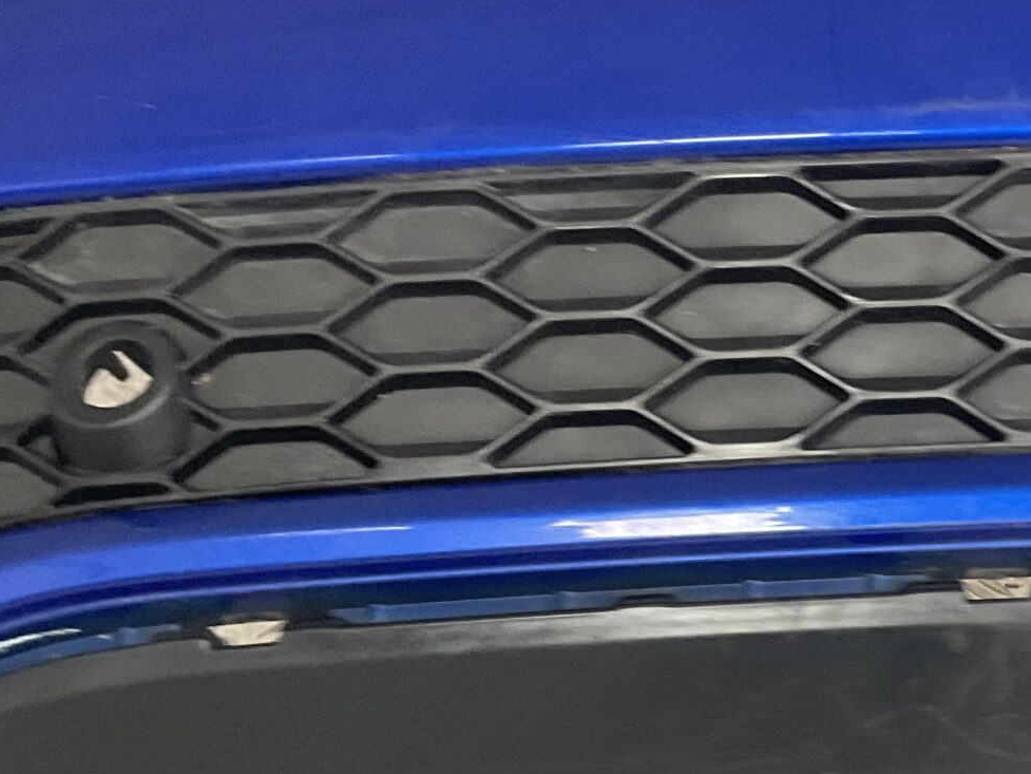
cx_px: 1111
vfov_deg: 19.4
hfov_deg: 24.1
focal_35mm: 76
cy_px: 449
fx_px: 2264
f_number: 1.8
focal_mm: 3
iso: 50
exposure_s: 1/60
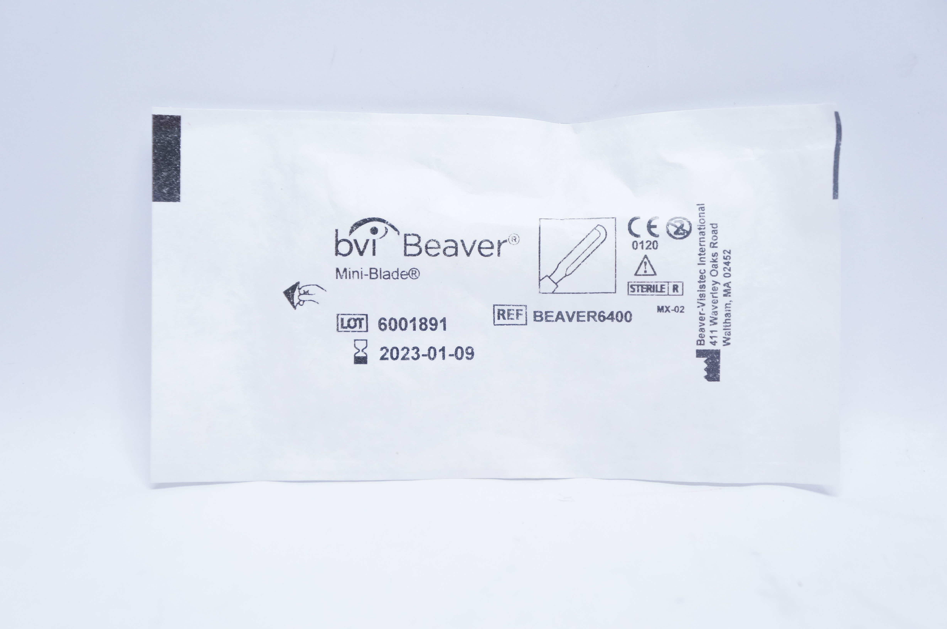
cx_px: 474
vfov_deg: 18.5
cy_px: 314
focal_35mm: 74
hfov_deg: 27.6
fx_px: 1931
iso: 800
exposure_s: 1/80
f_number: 5
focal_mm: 49
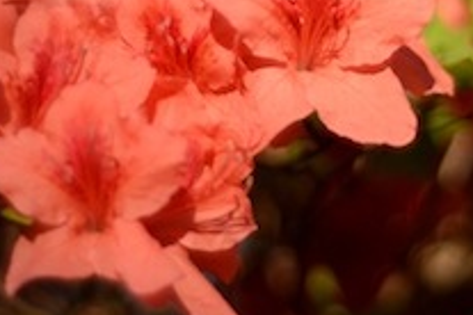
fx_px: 2851
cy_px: 35
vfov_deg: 6.3
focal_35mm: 217
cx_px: 302
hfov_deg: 9.5
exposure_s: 1/2500
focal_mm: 50
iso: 100
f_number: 1.4
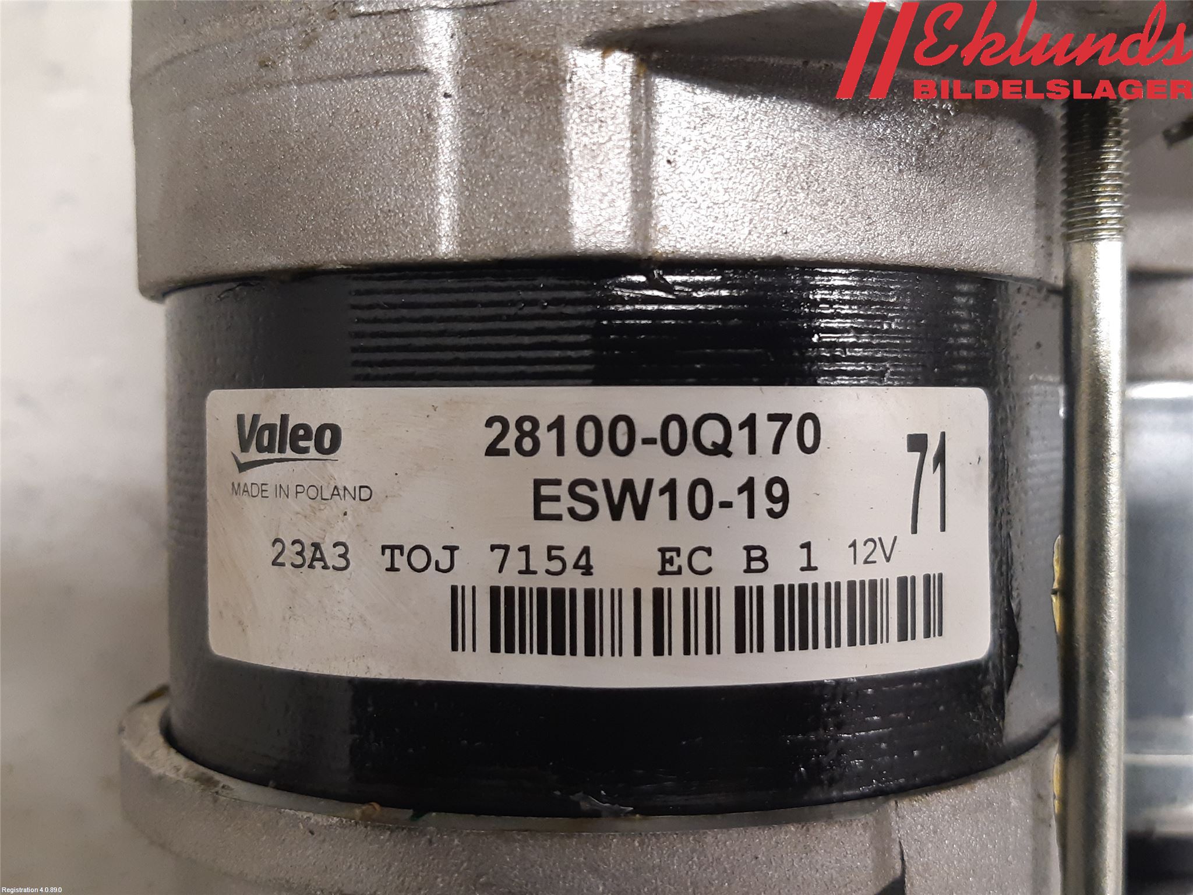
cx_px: 596
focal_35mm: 26
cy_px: 448
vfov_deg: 53.1
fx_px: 896
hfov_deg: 67.3
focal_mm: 3.93
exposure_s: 1/33
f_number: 1.7
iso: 250
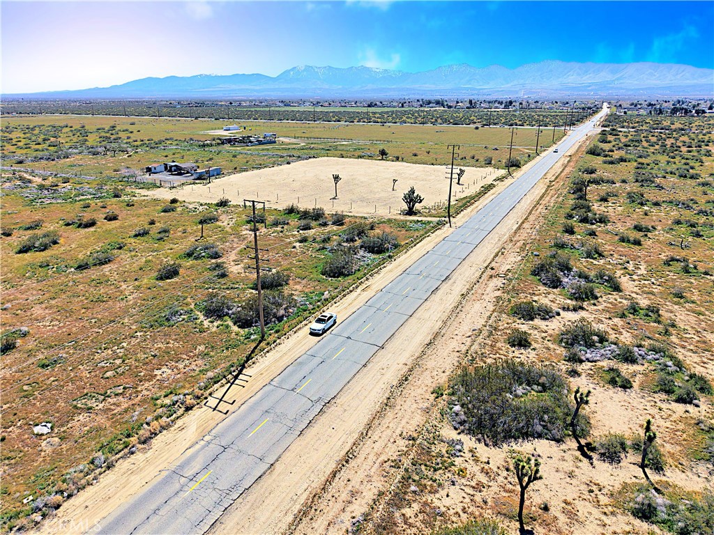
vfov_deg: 56.8
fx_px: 495
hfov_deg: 71.6
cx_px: 357
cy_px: 268
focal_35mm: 24
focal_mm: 8.67
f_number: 1.8
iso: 200
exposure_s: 1/6400
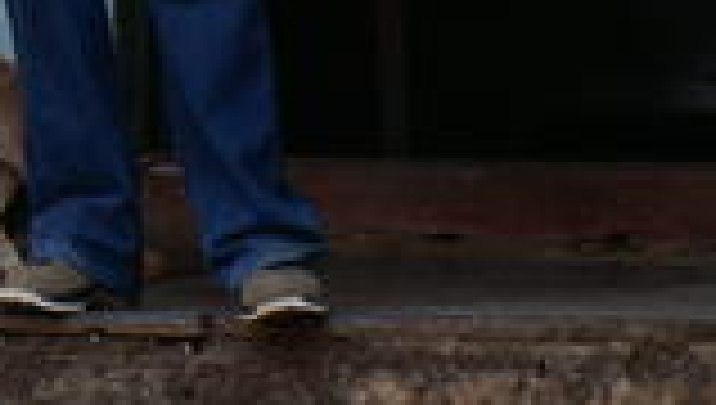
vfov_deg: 1.2
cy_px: -284
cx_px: -680
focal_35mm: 1009
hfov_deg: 2.1
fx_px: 19185
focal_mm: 160
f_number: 6.3
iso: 200
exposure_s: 1/200
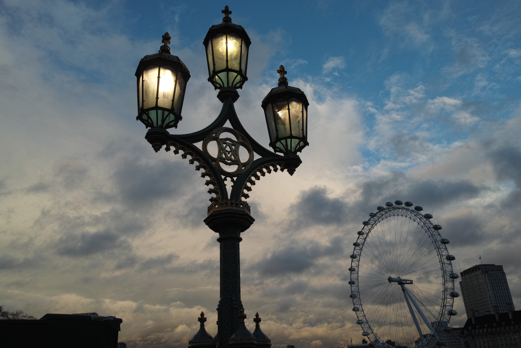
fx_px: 405
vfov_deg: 46.4
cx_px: 260
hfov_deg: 65.5
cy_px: 174
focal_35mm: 28
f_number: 8
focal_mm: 19
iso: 100
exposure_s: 1/125
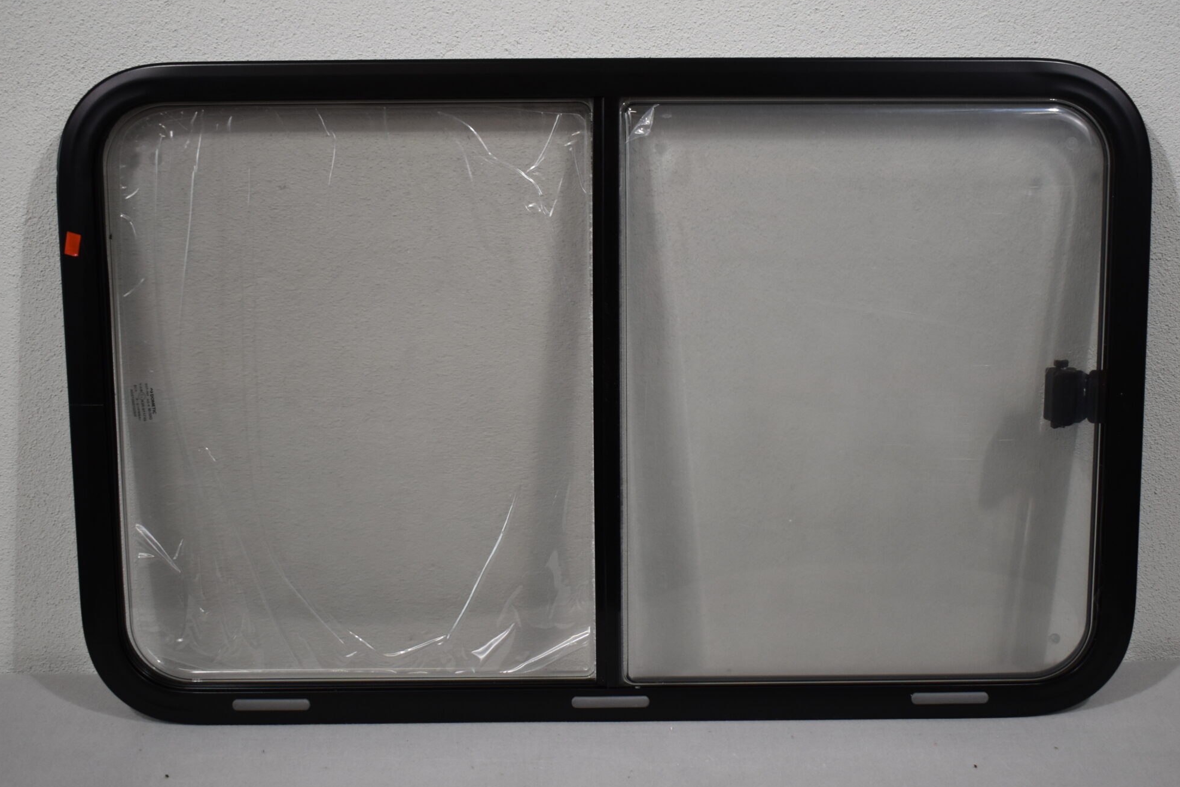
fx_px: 1595
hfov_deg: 40.6
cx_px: 614
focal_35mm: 49
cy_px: 387
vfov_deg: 27.7
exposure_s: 1/250
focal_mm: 25
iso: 500
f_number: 4
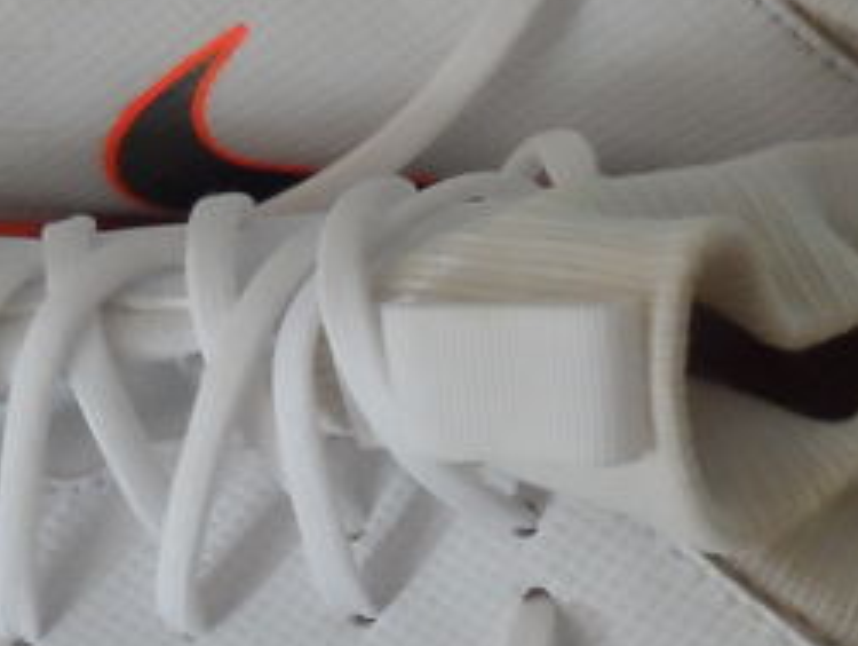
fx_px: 2779
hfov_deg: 17.6
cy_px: 574
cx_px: 395
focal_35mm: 112
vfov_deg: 13.1
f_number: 3.1
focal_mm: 4.9
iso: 400
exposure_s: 1/15
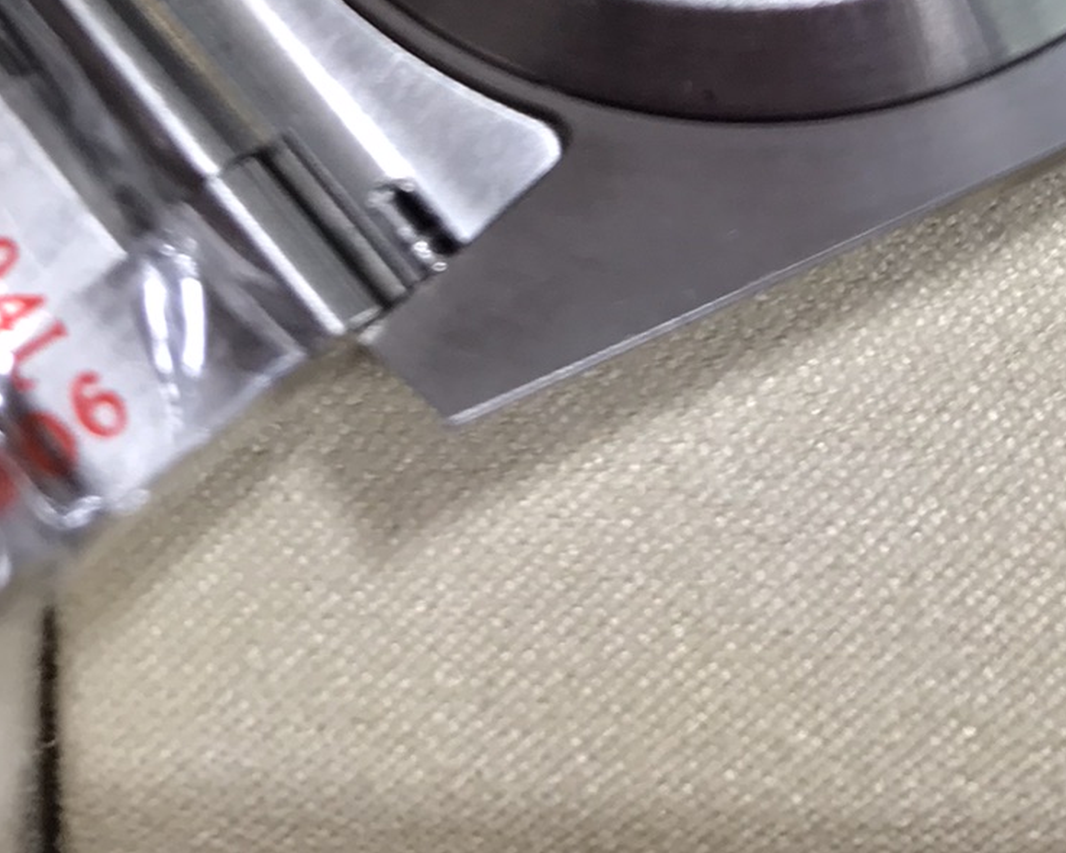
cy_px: -572
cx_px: 646
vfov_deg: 17.3
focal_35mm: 76
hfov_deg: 25.0
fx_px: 2398
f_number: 1.8
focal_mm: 3.99
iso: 25
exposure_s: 1/50
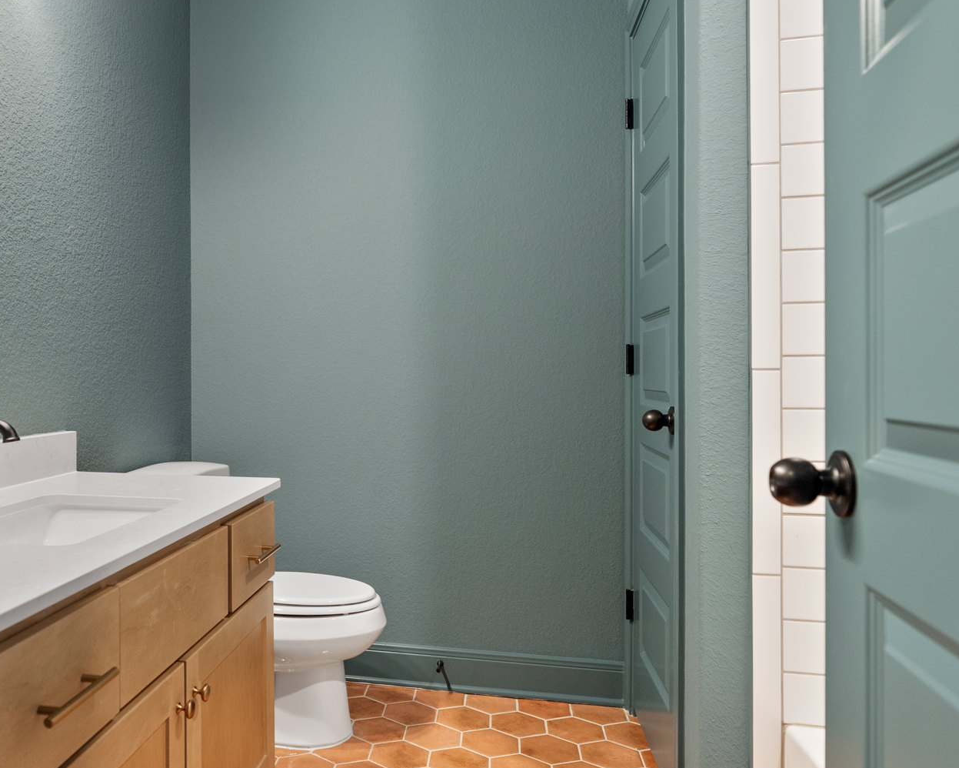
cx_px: 301
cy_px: 398
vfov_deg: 54.9
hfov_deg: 63.9
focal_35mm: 26
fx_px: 738
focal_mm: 12
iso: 1250
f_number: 2.8
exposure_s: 1/30
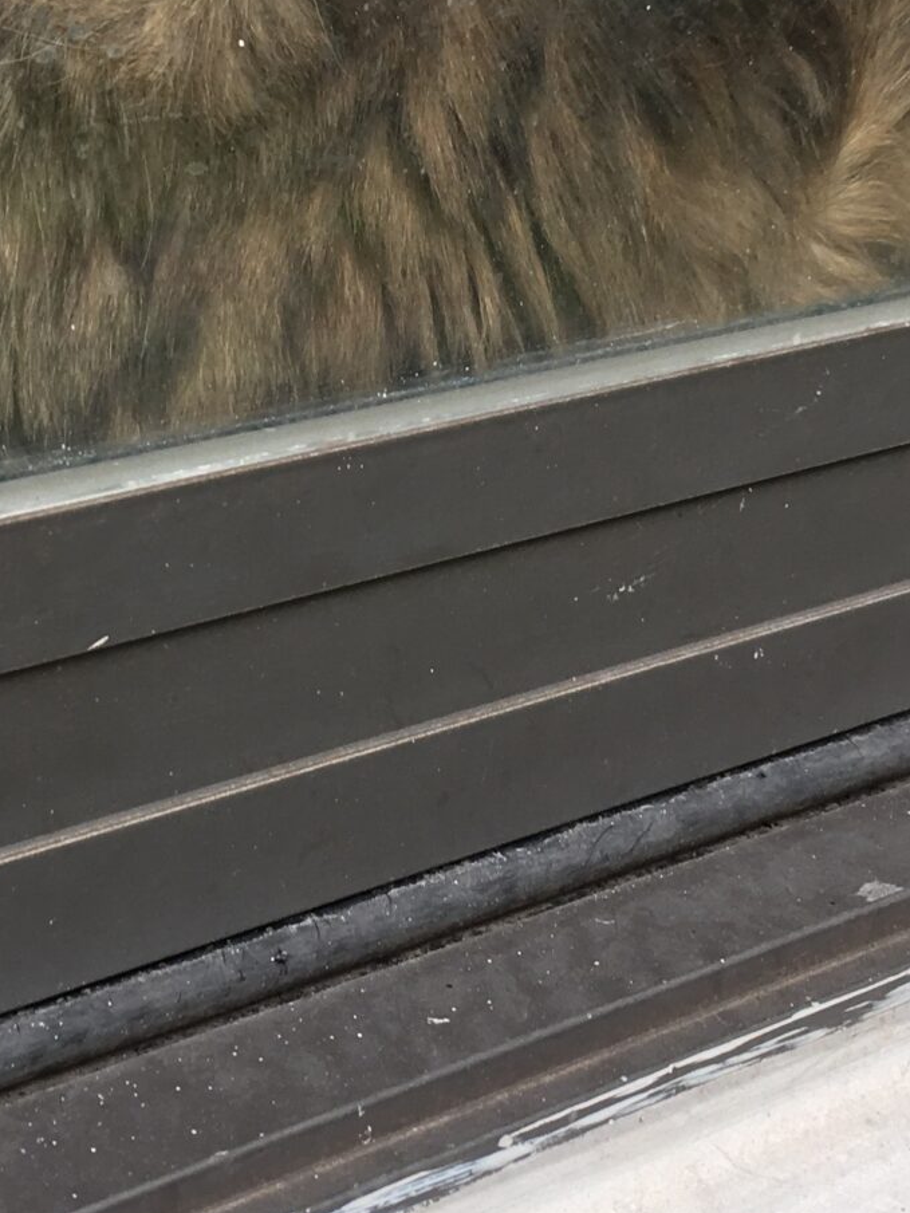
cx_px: 182
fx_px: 2874
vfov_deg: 23.3
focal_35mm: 82
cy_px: 177
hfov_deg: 17.8
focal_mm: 4.15
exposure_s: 1/120
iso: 25
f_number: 2.2
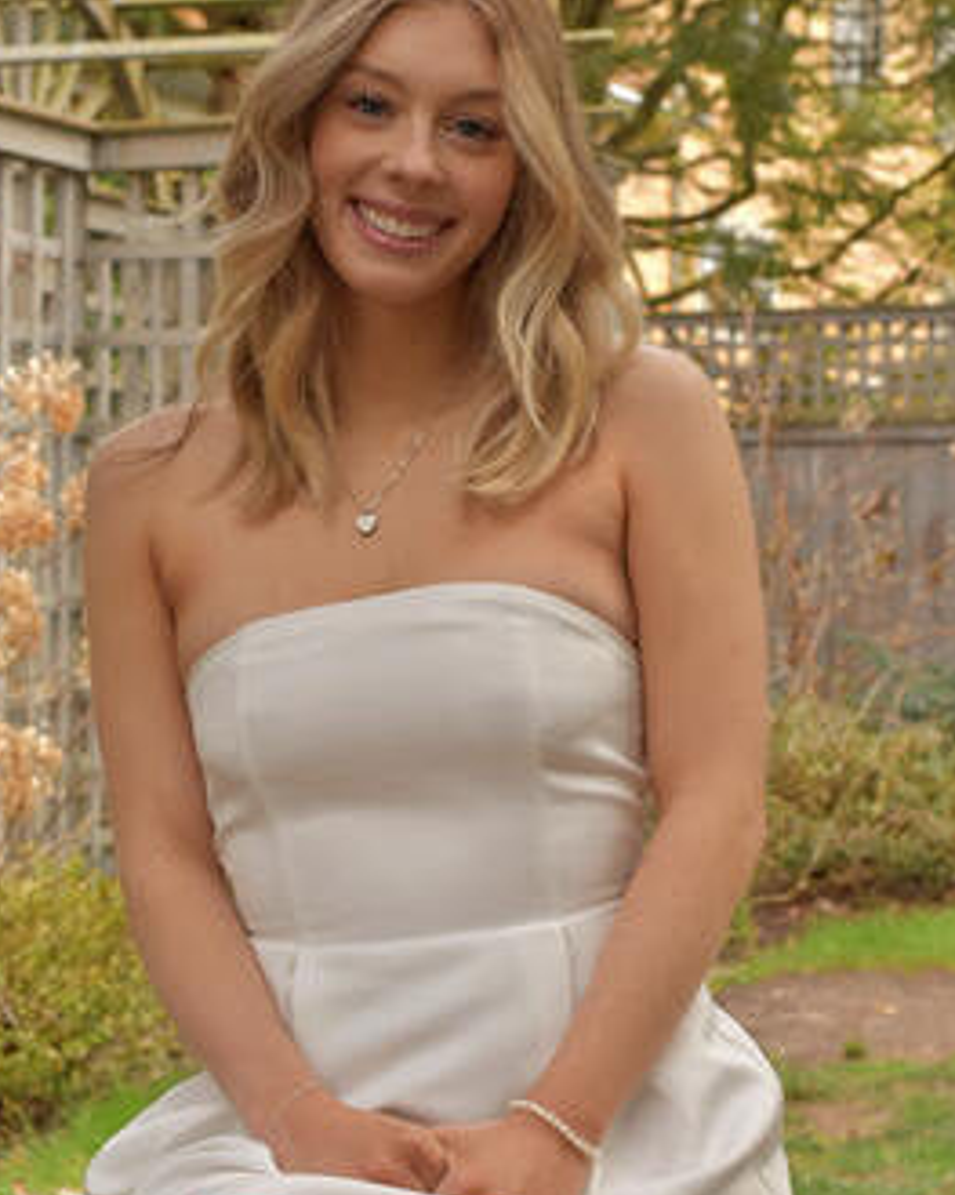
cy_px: 585
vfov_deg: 17.9
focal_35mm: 107
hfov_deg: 14.4
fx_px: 3782
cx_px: 405
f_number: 8
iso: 400
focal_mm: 50
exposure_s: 1/250
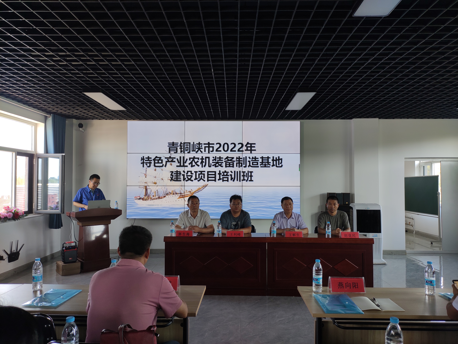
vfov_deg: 54.9
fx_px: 331
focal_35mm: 25
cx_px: 229
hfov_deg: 69.4
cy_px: 172
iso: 121
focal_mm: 4.74
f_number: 1.79
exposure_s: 1/50
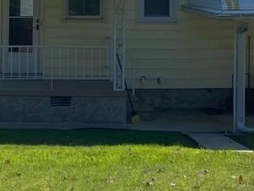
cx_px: 116
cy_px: -44
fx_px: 1299
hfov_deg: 11.2
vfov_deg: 8.3
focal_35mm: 177
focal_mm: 4.25
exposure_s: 1/4808
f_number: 1.8
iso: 32
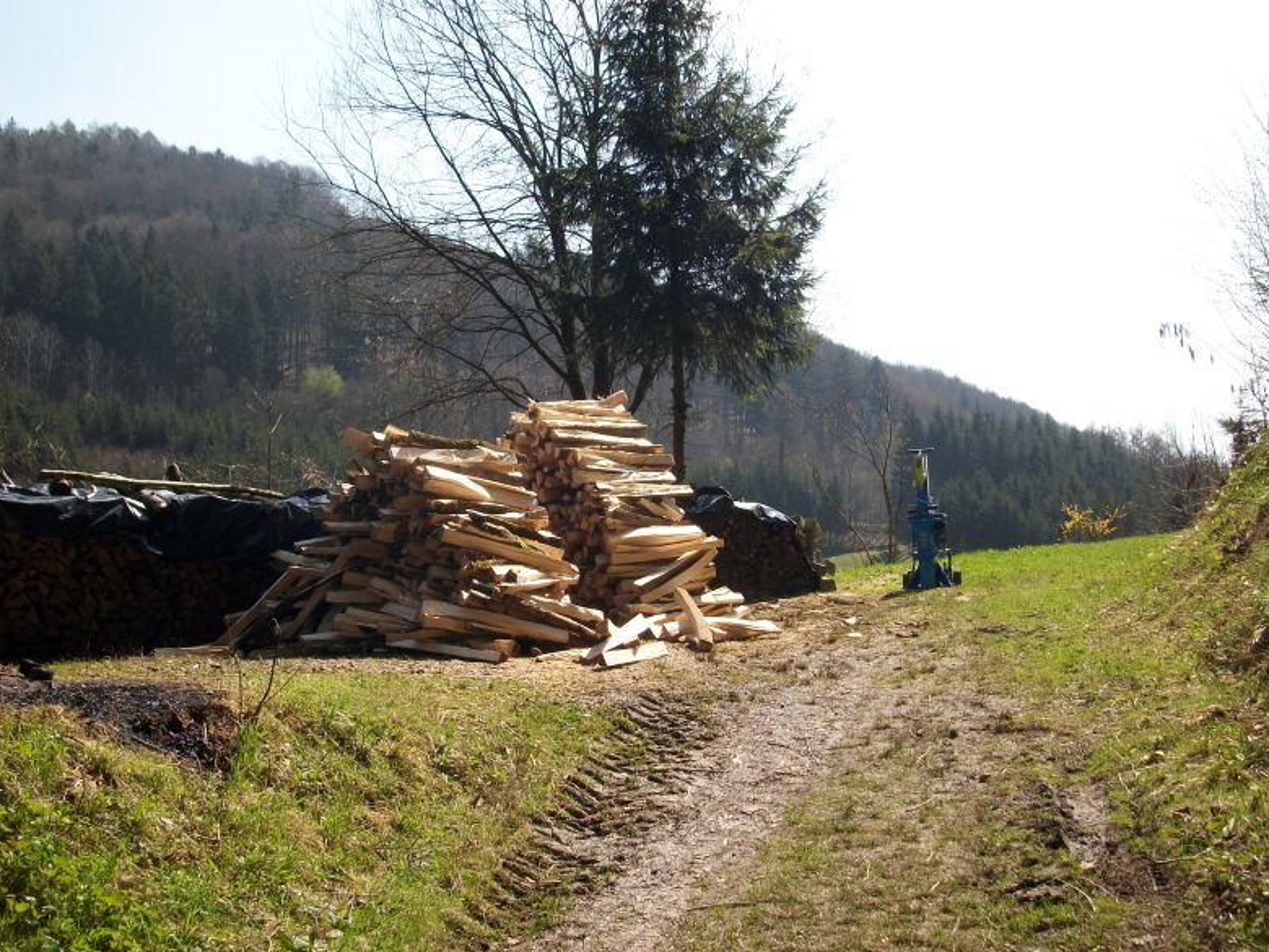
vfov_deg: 36.0
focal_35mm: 40
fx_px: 1466
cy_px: 470
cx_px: 644
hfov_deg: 46.8
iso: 80
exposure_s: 1/82.1
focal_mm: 7.1
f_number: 9.9
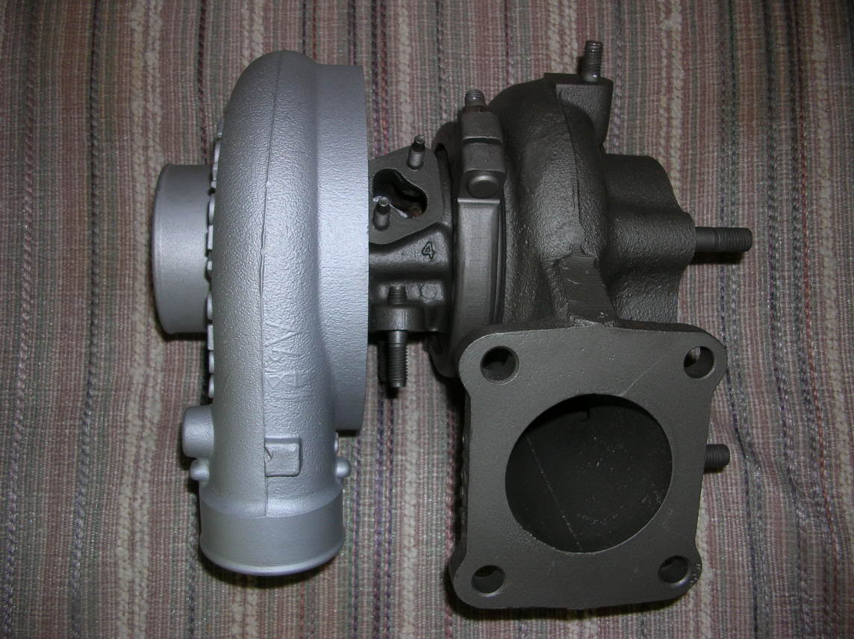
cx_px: 427
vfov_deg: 40.6
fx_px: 863
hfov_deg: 52.7
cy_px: 320
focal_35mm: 35
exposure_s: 1/60.1
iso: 50
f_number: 2.8
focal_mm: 5.8
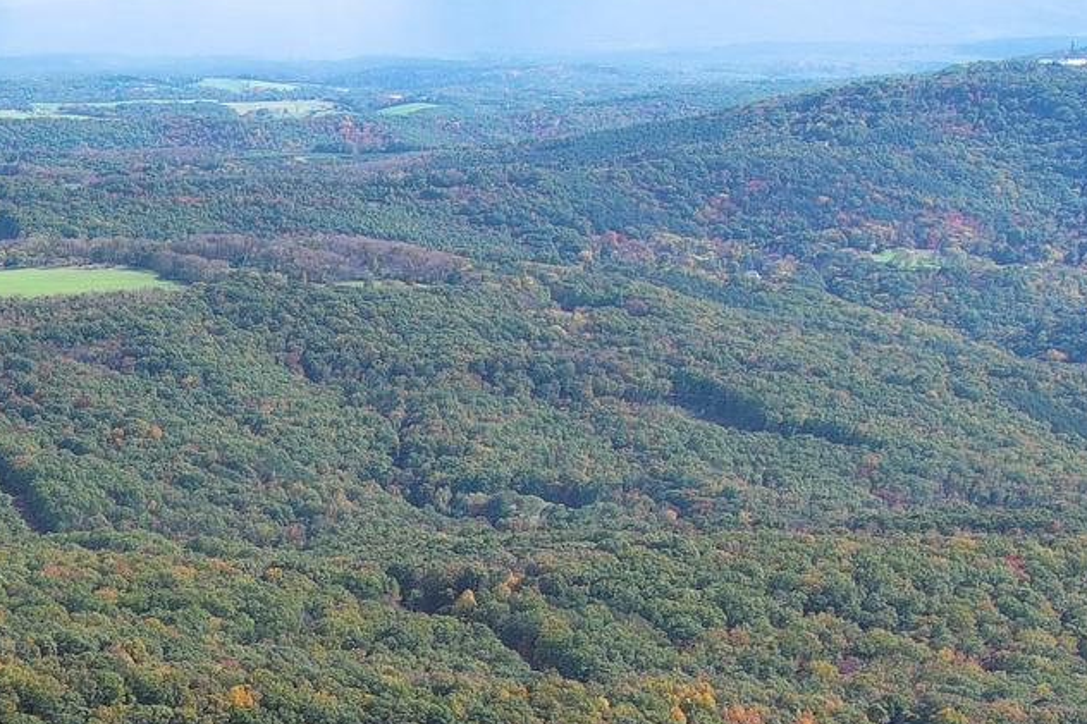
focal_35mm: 94
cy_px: 1041
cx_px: -654
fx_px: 2837
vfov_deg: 13.8
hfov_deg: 18.6
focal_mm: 10.57
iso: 100
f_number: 2.8
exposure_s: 1/535
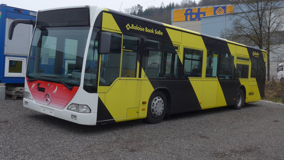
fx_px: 301
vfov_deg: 29.5
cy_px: 56
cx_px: 141
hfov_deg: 50.5
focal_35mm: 40
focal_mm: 7.5
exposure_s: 1/200
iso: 80
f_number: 2.8
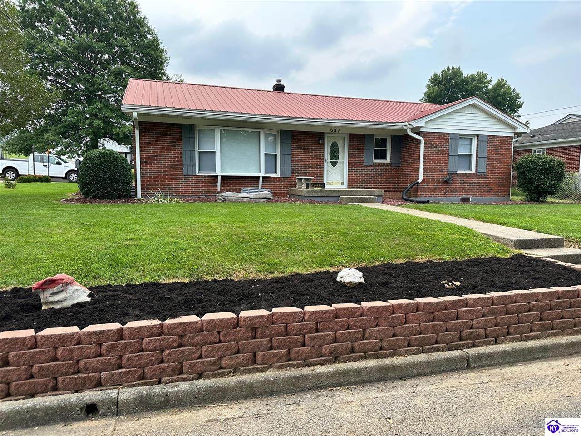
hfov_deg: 71.6
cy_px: 218
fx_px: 403
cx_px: 290
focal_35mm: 24
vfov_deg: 56.8
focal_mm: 6.86
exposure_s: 1/1393
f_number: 1.78
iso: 80
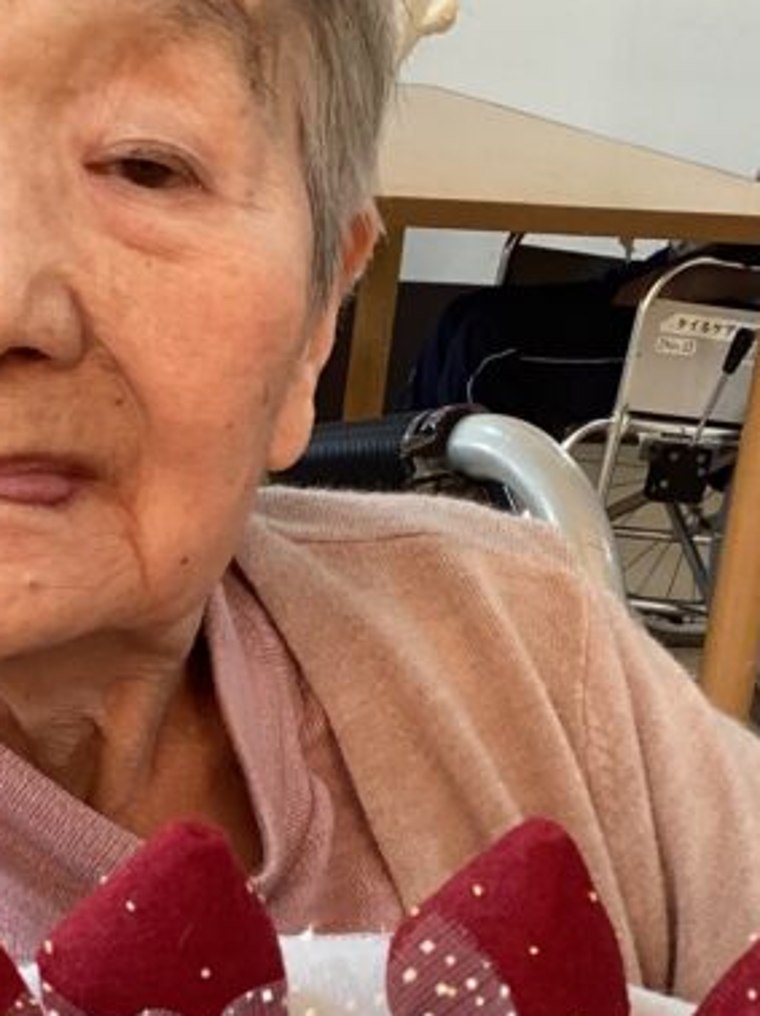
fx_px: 2462
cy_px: 812
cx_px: 137
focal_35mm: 84
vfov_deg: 23.0
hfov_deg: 17.4
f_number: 2.4
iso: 125
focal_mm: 3.3
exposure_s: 1/50
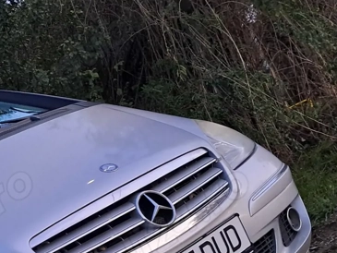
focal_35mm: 74
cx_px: 41
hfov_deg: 25.6
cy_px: 261
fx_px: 721
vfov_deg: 19.3
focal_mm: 4
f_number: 1.8
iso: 500
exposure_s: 1/30
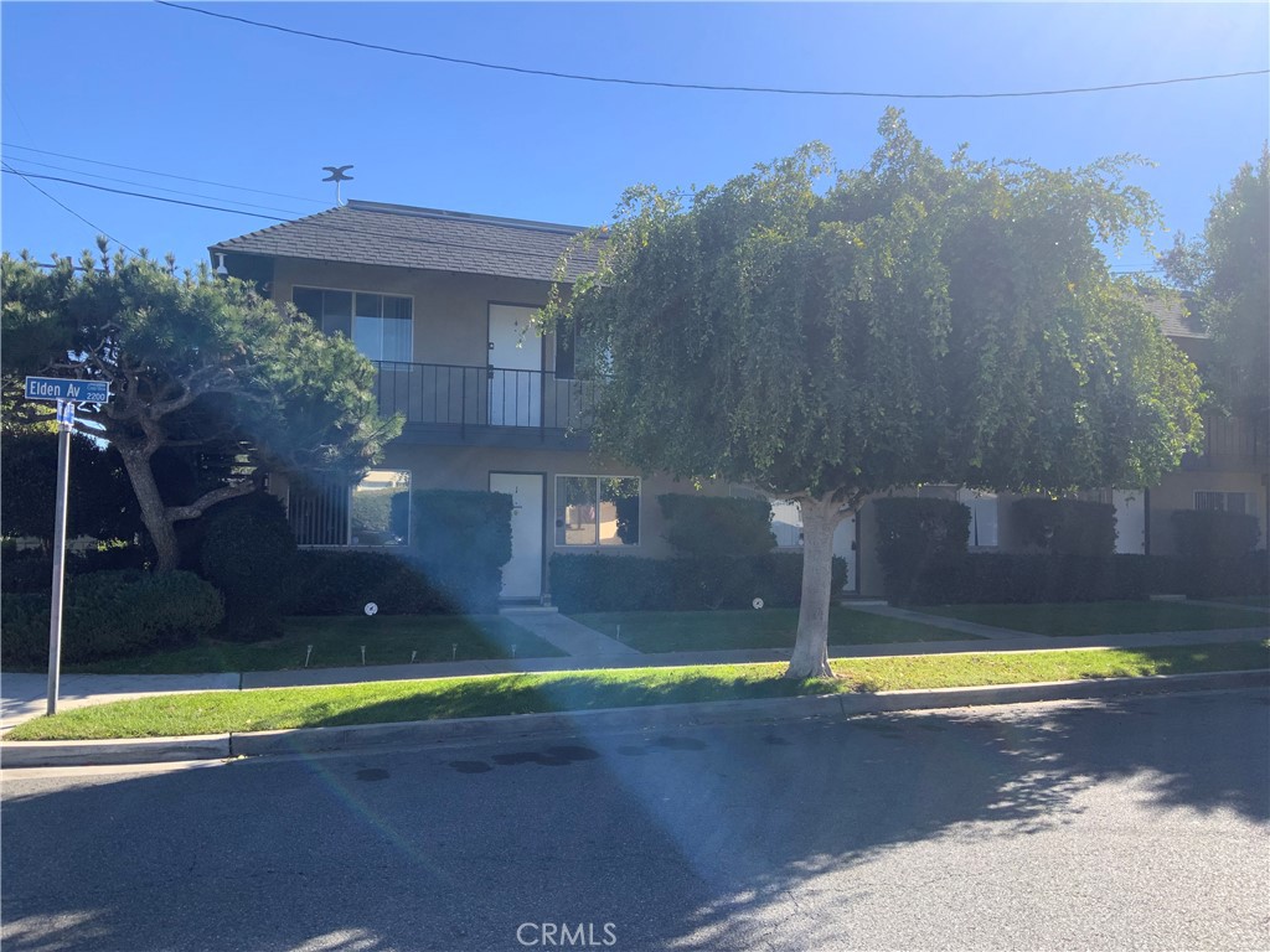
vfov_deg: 48.2
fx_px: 1064
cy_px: 476
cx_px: 635
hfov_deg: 61.7
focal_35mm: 29
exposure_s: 1/929
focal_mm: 3
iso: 16
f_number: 1.8
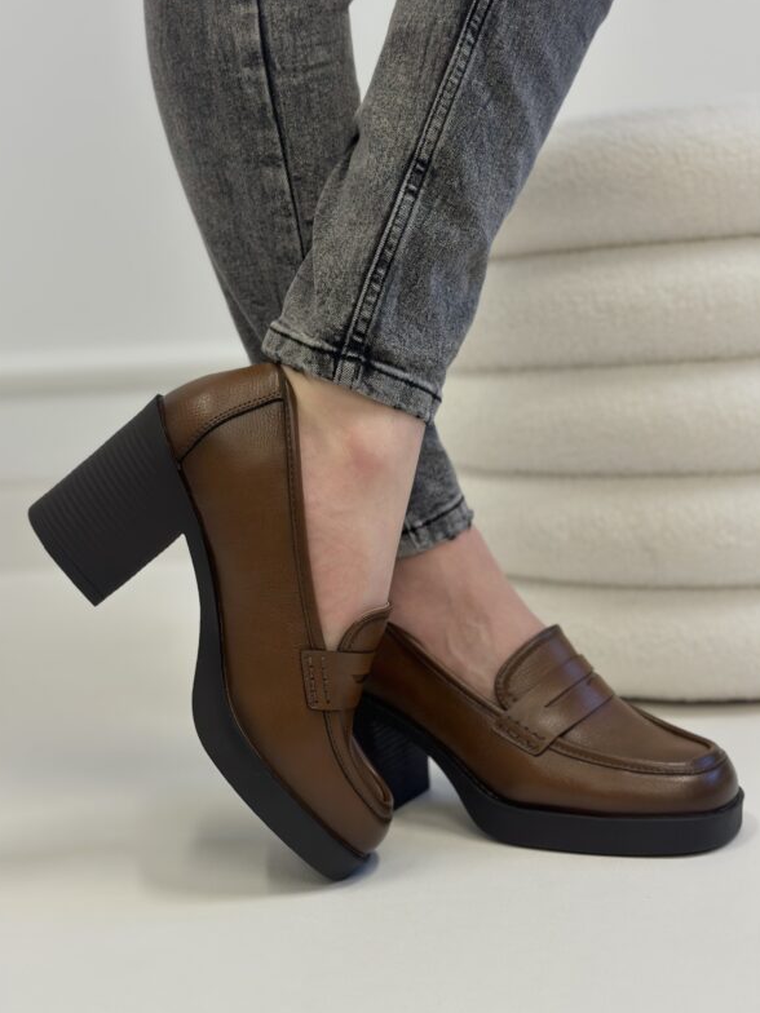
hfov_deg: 29.7
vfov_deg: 38.9
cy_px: 509
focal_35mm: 49
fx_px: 1434
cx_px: 379
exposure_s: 1/100
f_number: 1.78
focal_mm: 6.86
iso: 125
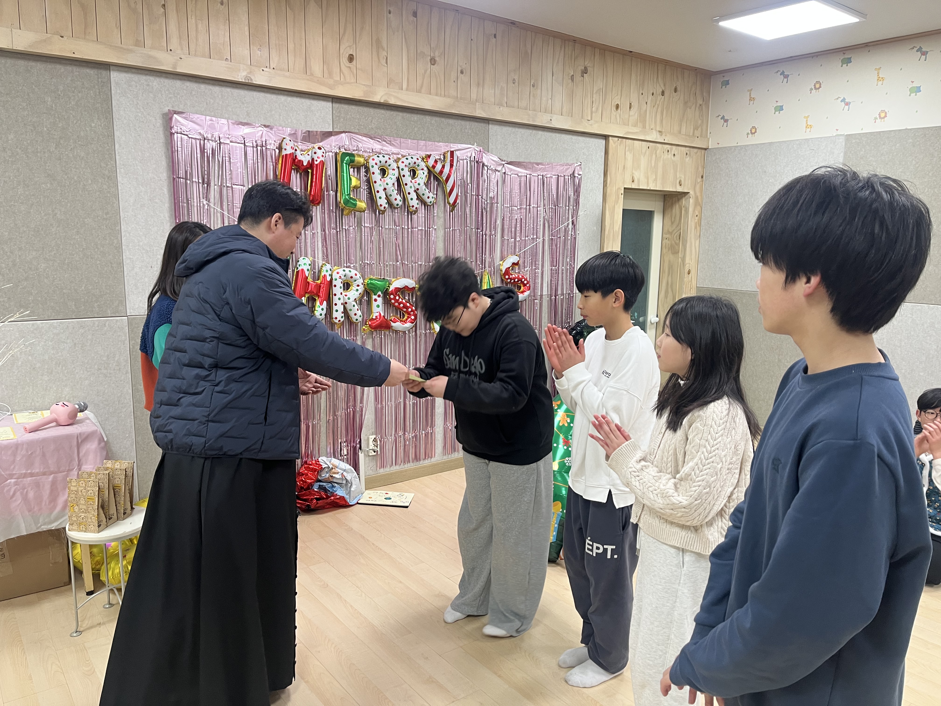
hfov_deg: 67.3
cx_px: 470
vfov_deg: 53.1
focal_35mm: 26
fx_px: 707
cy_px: 353
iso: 80
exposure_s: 1/60
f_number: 1.6
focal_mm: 5.1
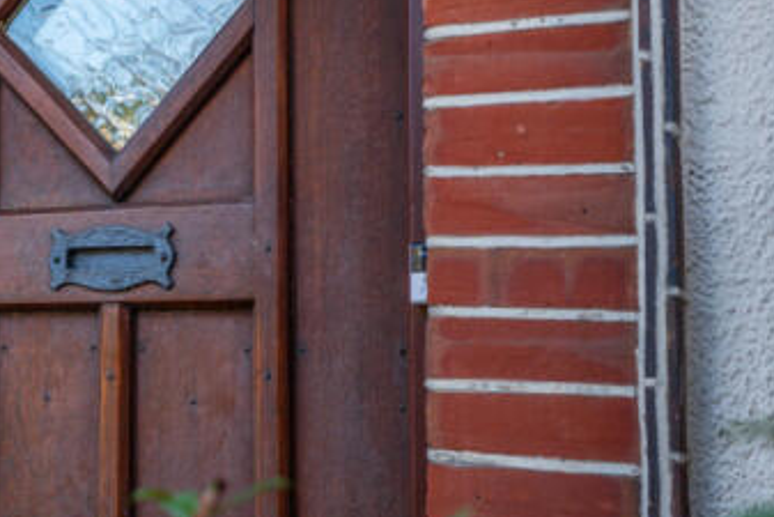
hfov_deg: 28.6
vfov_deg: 20.0
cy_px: 226
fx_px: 1463
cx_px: 86
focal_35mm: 68
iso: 250
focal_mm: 35
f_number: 3.2
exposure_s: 1/200
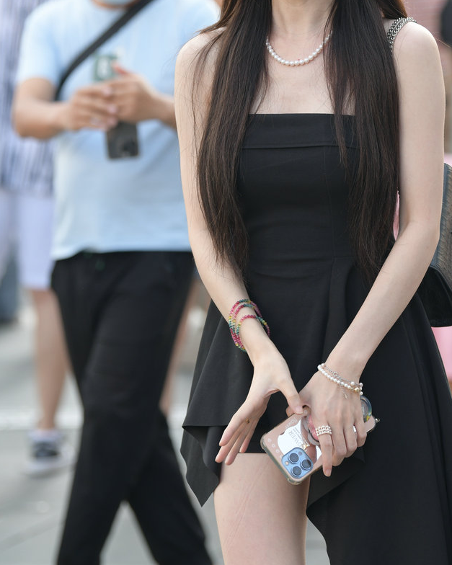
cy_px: 148
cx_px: 310
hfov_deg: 7.4
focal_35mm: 210
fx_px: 3512
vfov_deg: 9.2
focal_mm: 130
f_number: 3.5
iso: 400
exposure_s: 1/500
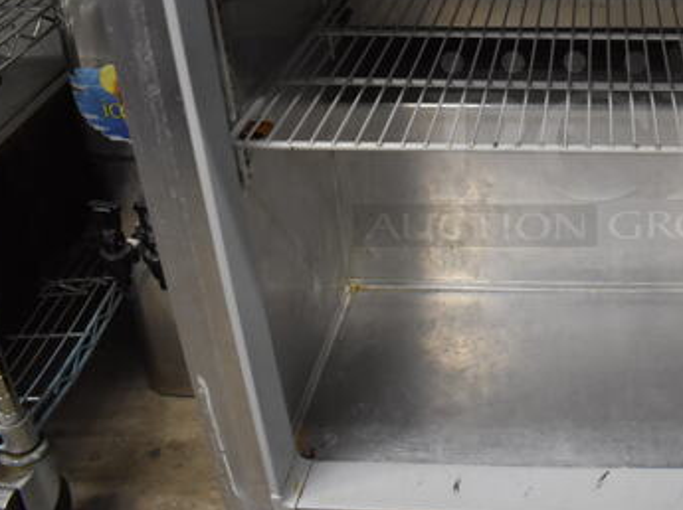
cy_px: 142
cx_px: 574
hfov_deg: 39.2
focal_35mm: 46
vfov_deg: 31.0
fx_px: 907
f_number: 3.5
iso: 2200
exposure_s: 1/125
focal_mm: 18
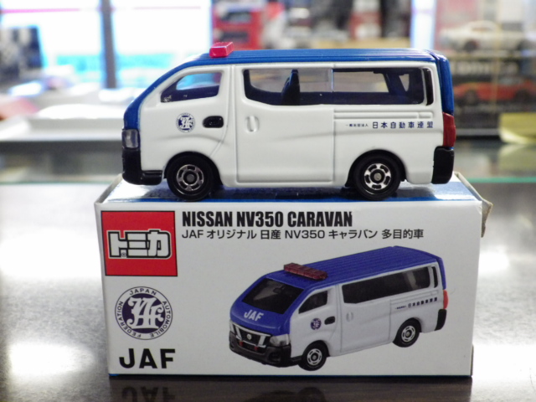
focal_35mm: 50
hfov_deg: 38.2
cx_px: 268
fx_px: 774
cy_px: 201
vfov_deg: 29.1
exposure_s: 1/45
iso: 800
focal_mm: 9
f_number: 3.8
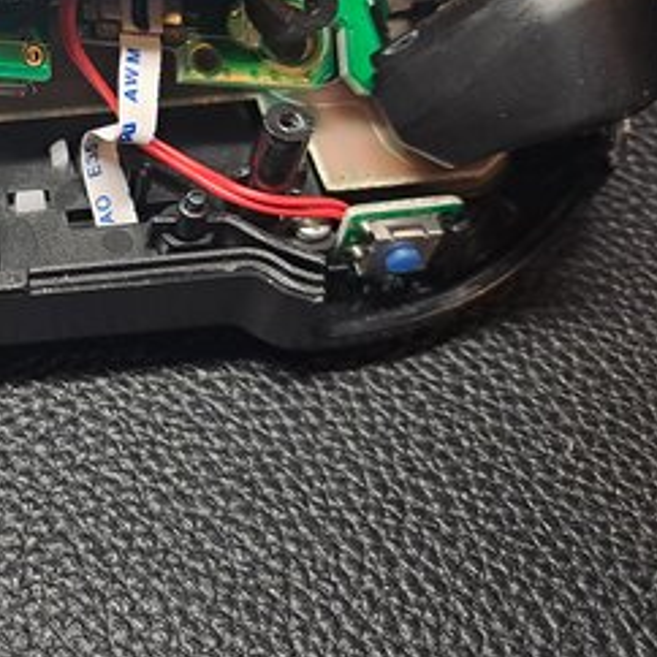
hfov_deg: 28.7
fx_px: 1160
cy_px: 92
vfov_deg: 30.5
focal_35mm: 54
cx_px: -68
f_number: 1.8
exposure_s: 1/33
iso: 100
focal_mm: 4.65
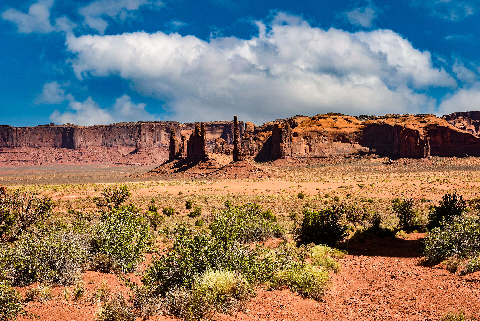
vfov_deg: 20.6
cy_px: 160
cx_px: 240
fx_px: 880
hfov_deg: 30.5
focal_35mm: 66
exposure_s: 1/125
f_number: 14
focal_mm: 66
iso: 160
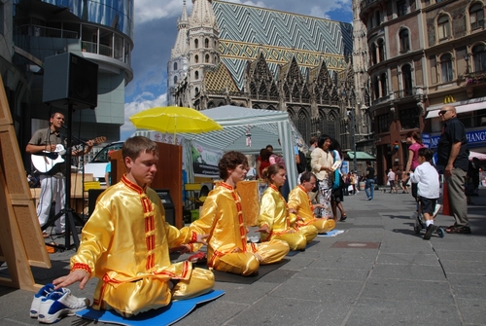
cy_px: 163
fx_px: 365
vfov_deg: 48.1
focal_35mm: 27
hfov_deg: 67.3
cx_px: 243
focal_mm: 18
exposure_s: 1/320
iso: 100
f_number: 9
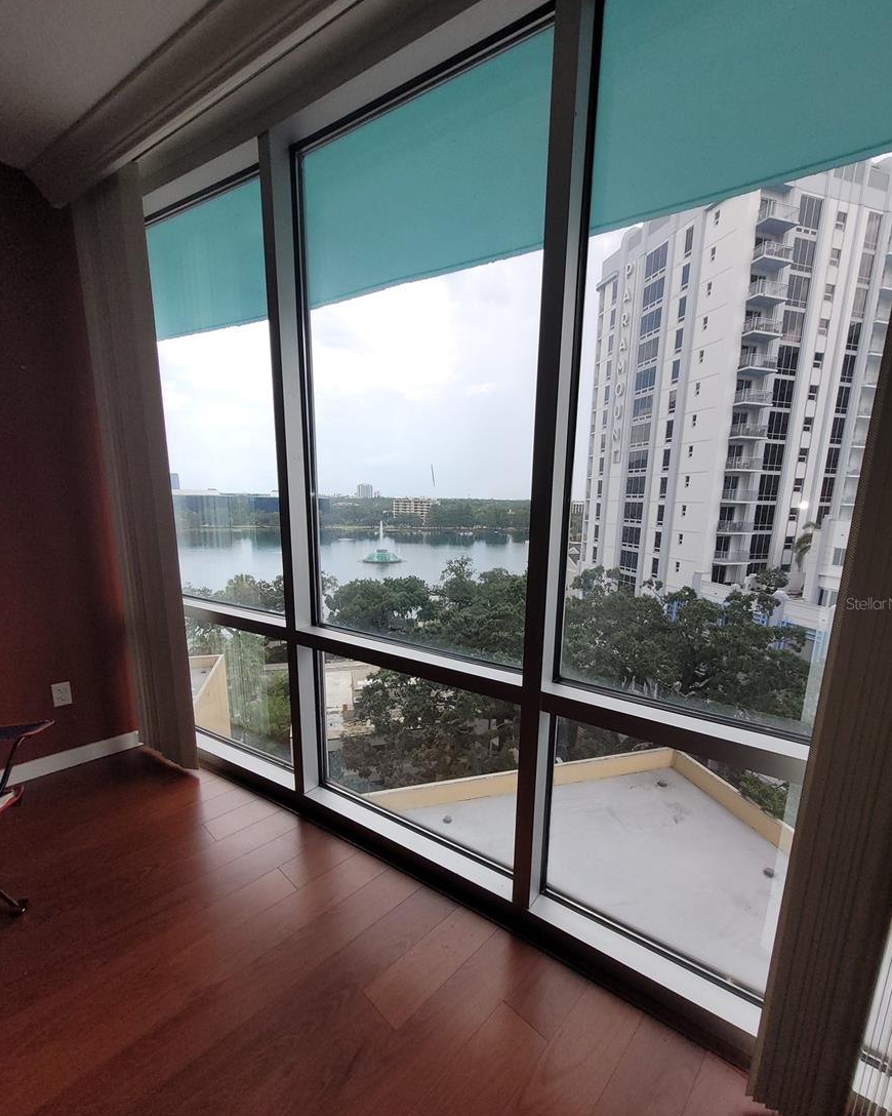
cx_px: 457
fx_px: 462
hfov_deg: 87.9
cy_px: 603
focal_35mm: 14
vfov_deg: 100.5
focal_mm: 1.74
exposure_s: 1/128
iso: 40
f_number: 2.2
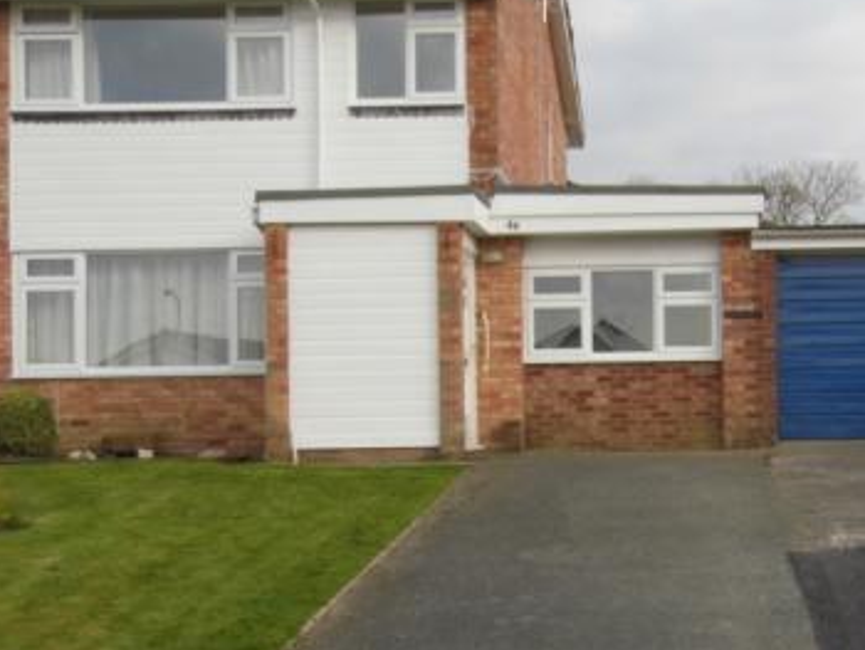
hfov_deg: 35.9
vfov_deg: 28.0
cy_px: 395
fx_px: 1300
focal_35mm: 52
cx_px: 662
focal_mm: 5.8
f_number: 3.2
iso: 100
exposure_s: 1/500
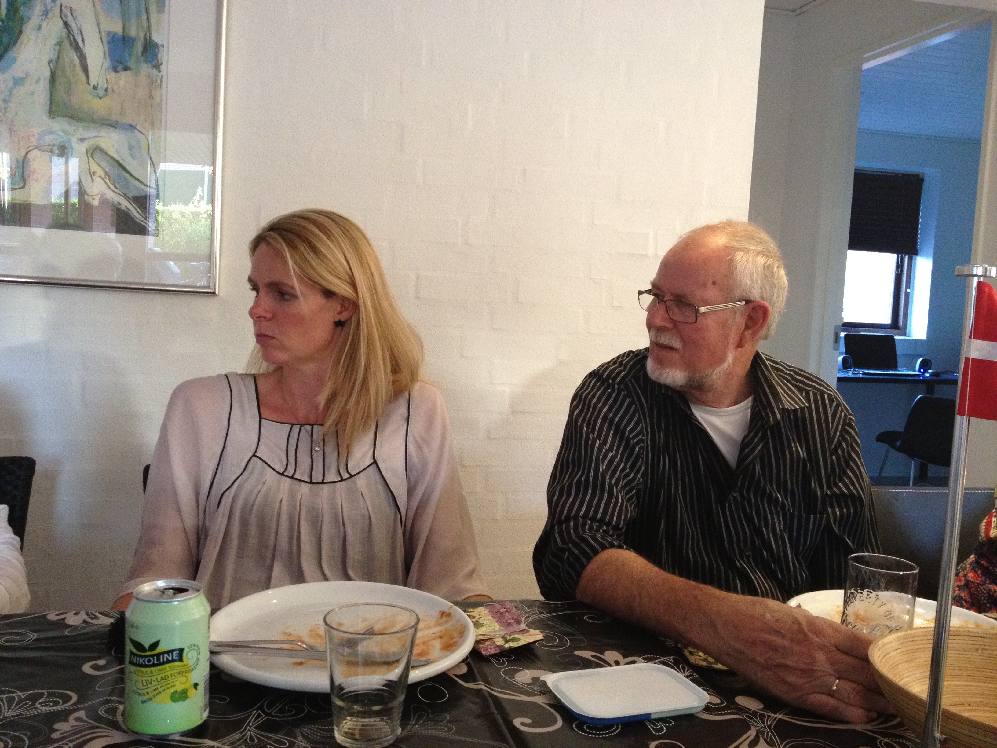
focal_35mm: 35
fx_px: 1008
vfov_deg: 40.7
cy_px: 374
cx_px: 498
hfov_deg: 52.6
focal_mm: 4.28
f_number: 2.4
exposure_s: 1/20
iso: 320
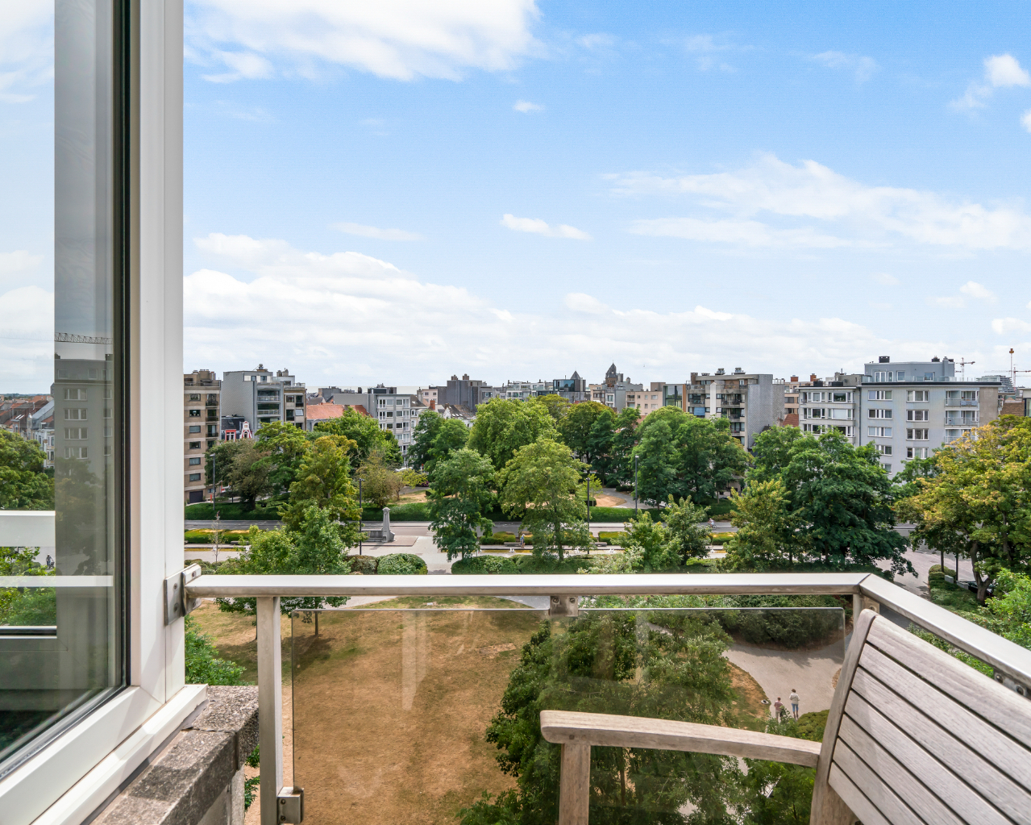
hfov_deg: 83.3
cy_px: 401
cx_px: 517
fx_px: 580
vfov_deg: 70.8
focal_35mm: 19
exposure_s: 1/640
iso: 500
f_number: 10
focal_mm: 16
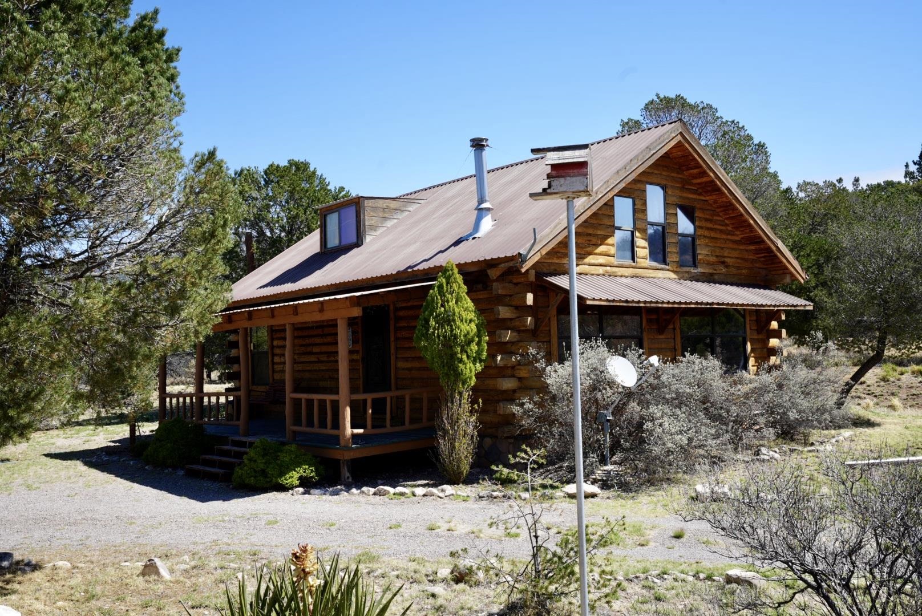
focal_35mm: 35
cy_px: 308
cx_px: 461
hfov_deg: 54.4
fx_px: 897
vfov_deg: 37.9
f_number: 10
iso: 100
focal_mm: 35
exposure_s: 1/125
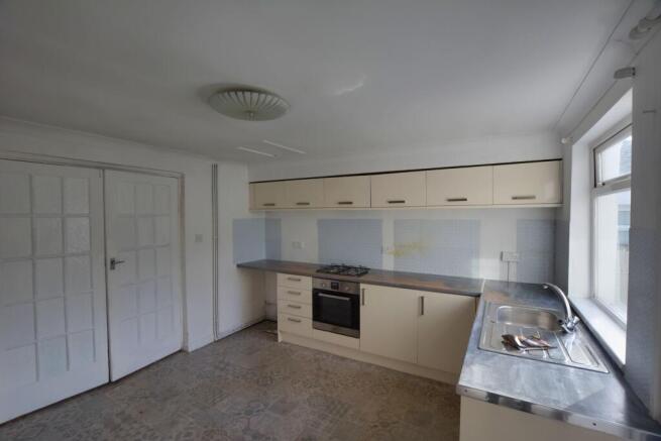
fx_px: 275
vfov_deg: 77.4
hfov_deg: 100.4
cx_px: 330
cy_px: 220
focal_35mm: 15
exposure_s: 1/125
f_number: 5.6
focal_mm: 10
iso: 220
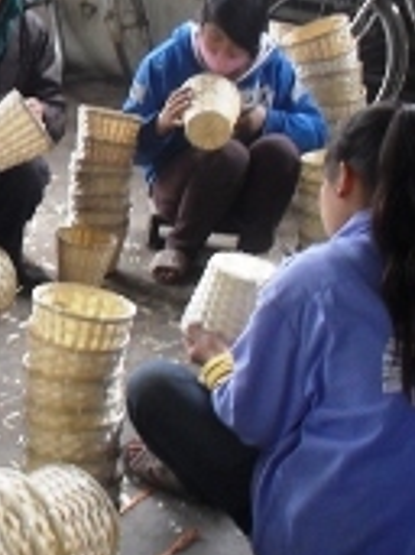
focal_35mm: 92
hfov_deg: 15.2
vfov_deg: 21.3
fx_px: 1472
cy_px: 266
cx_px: -146
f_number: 3.2
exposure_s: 1/30
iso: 120
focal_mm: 6.3
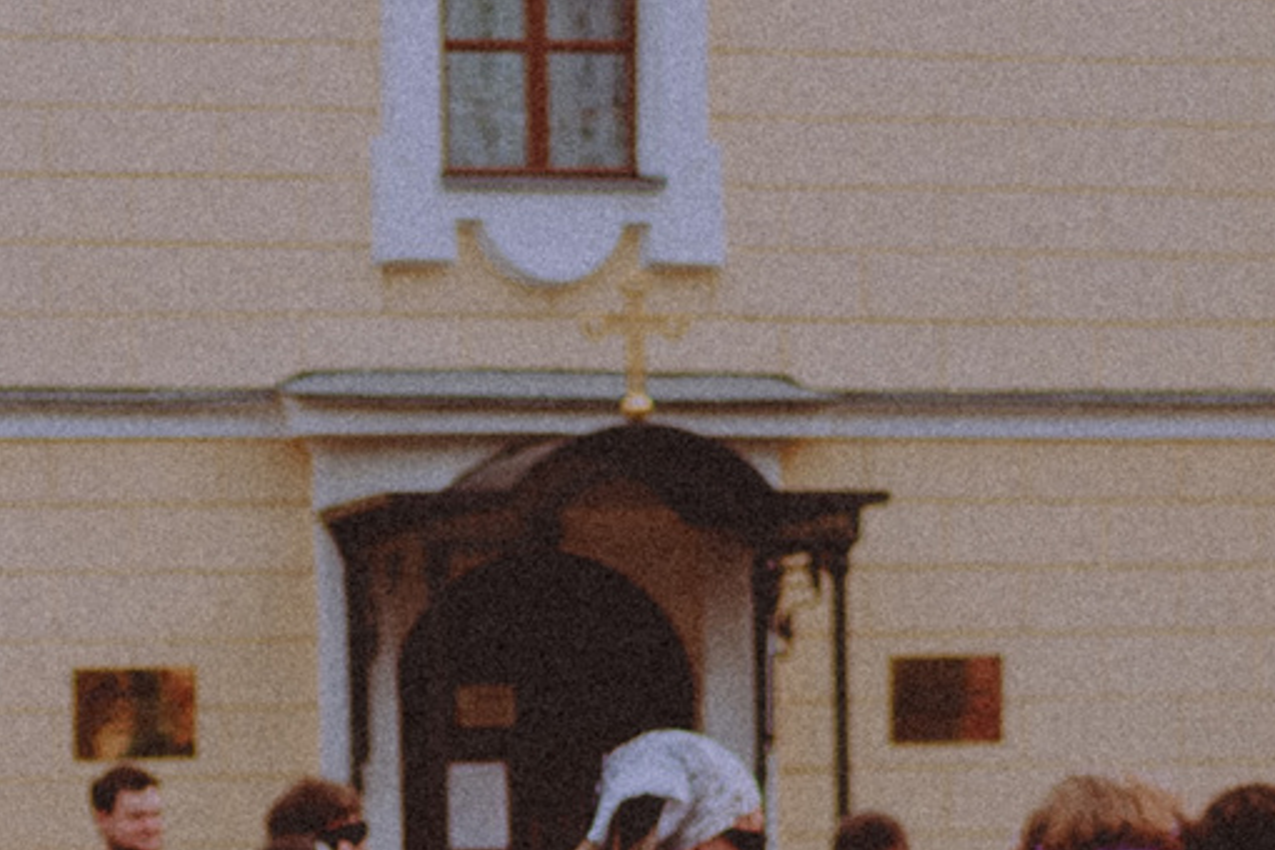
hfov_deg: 7.7
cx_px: 272
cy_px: 1189
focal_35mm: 266
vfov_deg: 5.1
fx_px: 9420
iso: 200
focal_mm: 35
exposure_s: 1/320
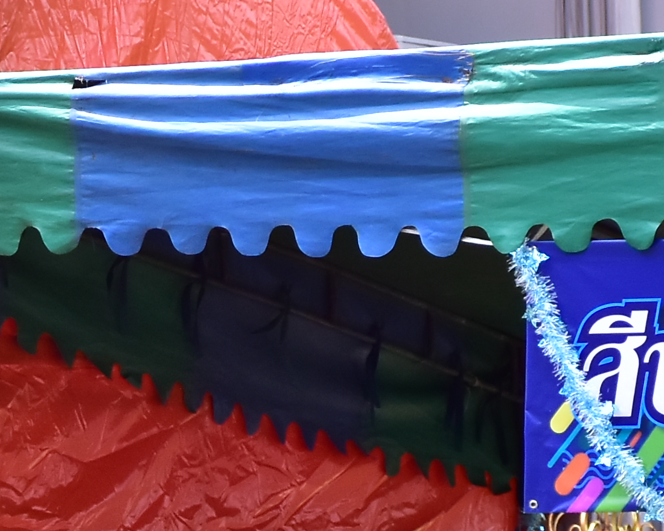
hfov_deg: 4.1
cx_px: 16
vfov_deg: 3.3
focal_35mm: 472
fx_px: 9274
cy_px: 857
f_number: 5
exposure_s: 1/1250
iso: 400
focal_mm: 70
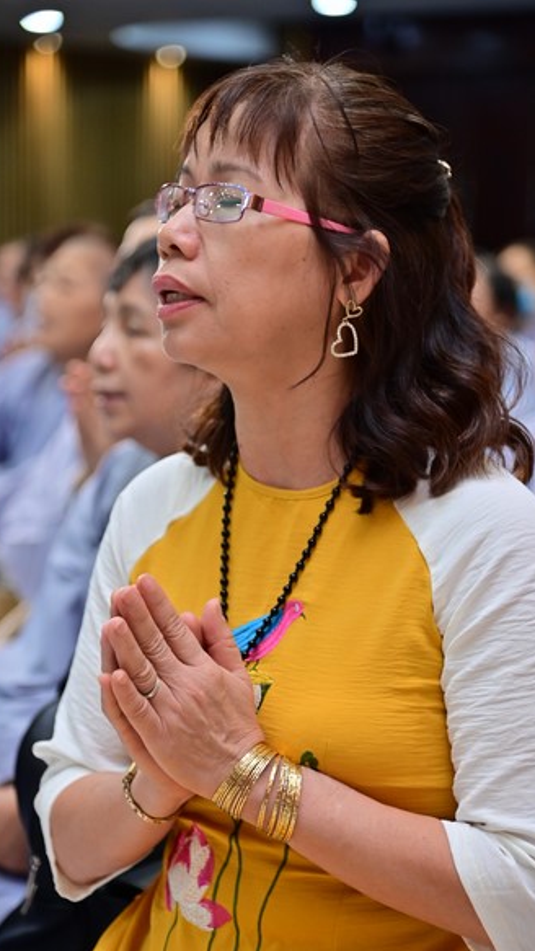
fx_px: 2799
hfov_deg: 10.9
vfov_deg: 19.3
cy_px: 529
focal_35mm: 111
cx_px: 254
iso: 1000
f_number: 4
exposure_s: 1/125
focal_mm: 95
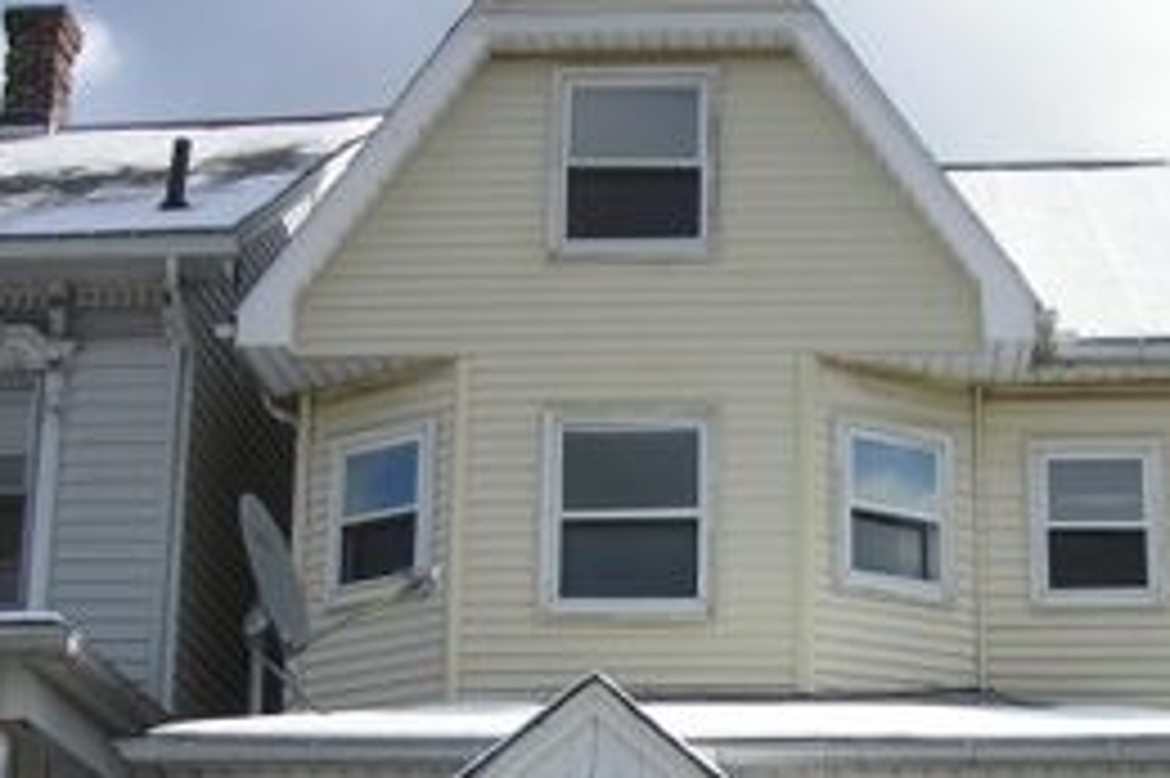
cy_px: 618
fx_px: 2468
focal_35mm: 76
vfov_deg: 17.8
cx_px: 824
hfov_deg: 26.4
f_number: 6.4
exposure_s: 1/170
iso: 50
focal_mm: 6.3
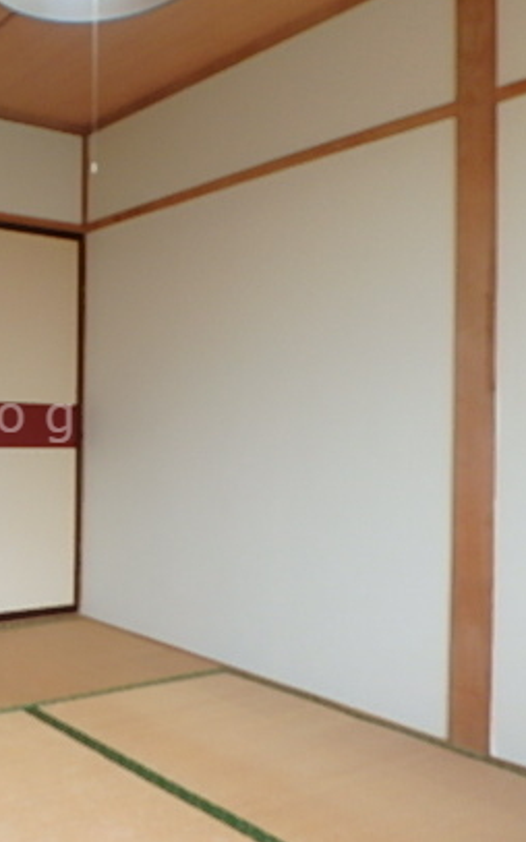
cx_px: -58
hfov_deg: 31.9
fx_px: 804
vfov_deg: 55.3
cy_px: 418
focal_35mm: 35
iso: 200
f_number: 3.5
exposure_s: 1/50
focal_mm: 3.7
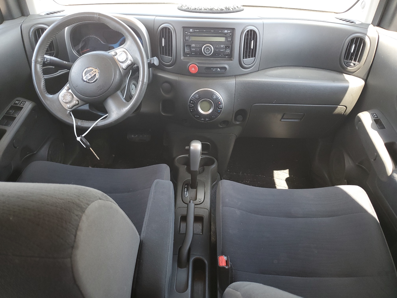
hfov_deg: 67.3
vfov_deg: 53.1
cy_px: 149
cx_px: 198
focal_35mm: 26
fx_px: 298
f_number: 1.5
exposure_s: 1/120
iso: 82
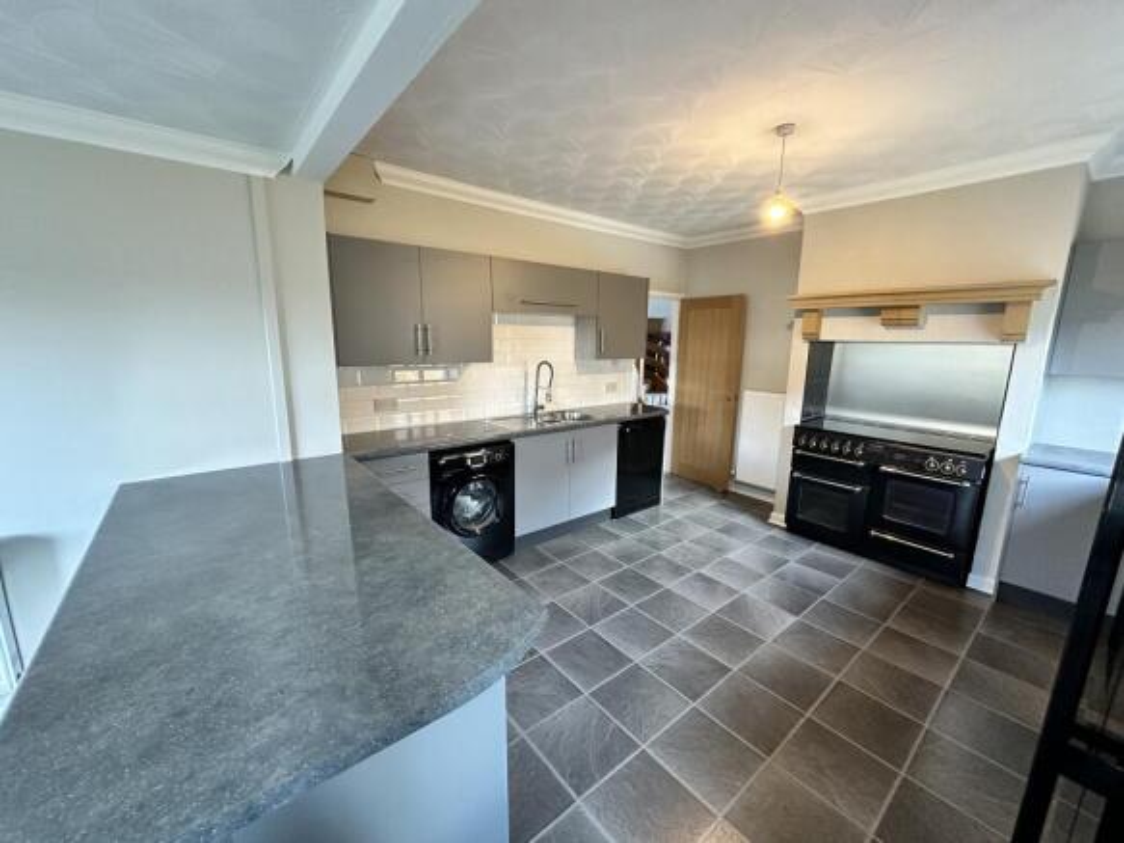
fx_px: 454
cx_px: 562
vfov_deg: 85.7
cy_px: 422
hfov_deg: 102.1
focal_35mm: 14
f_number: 2.2
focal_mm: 2.22
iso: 500
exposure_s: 1/60
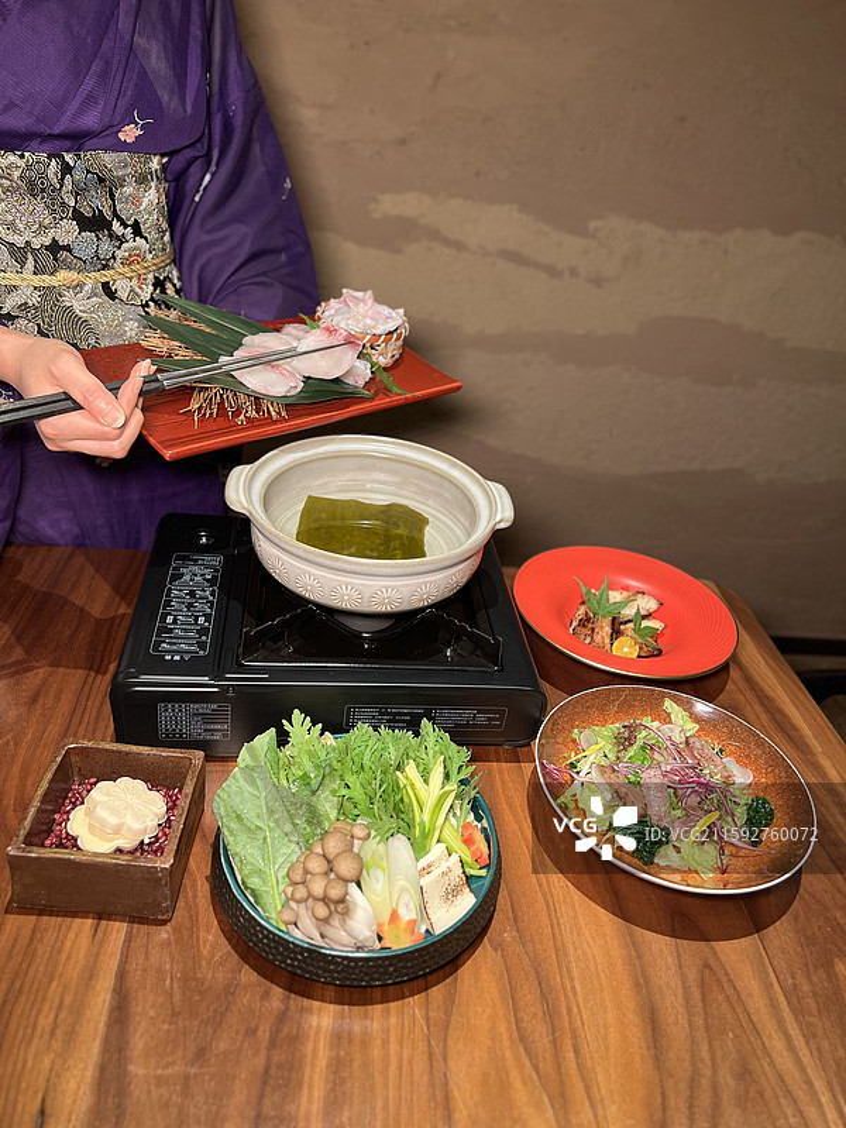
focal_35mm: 26
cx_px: 423
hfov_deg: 53.1
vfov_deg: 67.3
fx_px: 847
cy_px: 564
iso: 125
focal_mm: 5.7
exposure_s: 1/57
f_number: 1.5
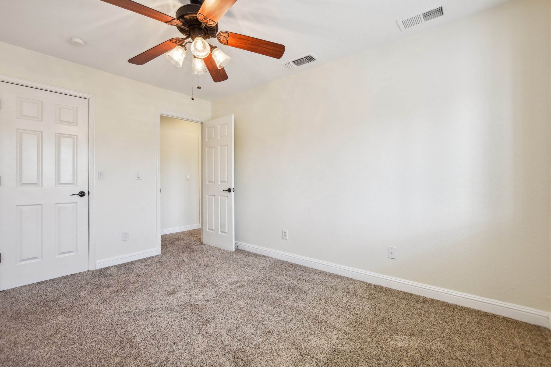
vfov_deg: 77.3
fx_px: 230
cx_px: 276
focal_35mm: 15
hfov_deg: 100.4
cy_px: 184
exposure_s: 1/10
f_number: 8
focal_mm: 10
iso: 100
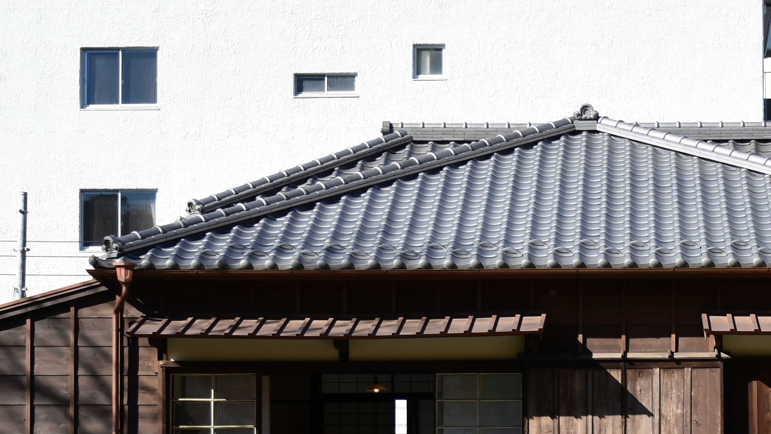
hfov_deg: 18.4
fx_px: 2351
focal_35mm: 115
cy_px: 545
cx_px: 620
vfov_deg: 10.3
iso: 160
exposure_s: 1/640
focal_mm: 30
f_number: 5
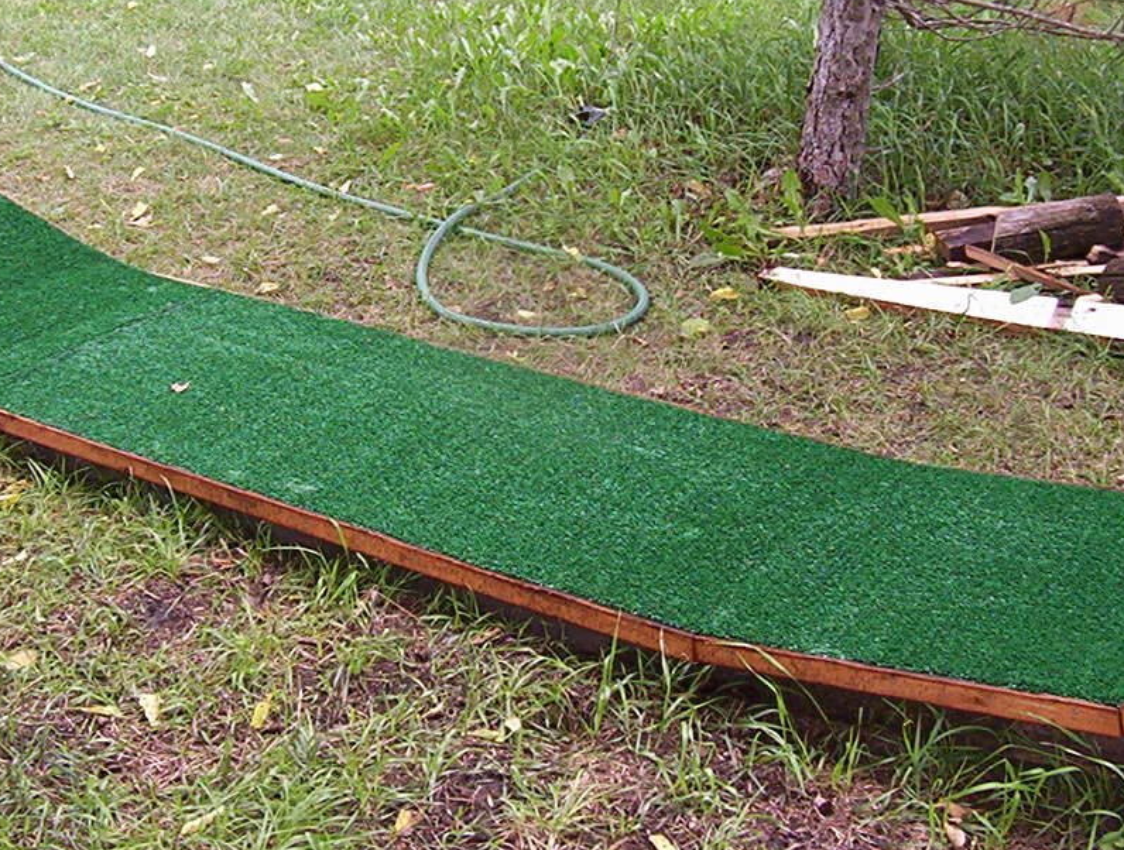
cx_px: 520
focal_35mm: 58
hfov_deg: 33.1
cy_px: 289
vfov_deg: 25.2
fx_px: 1889
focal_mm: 5.26
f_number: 3.84
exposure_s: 1/67.4
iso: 140
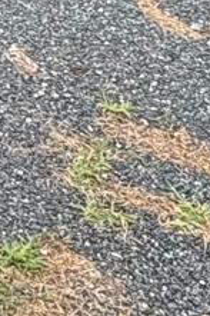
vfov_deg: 13.2
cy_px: -312
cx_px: -354
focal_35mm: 135
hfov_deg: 8.8
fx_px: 1183
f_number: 2.2
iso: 64
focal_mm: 2.22
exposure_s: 1/518
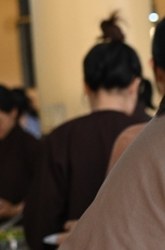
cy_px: 271
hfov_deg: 8.3
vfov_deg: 12.6
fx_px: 1112
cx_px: 256
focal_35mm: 161
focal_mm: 38
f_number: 4.5
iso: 2000
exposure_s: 1/250
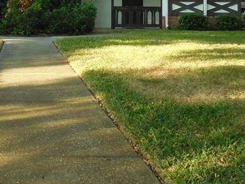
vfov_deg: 21.0
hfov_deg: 27.7
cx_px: 36
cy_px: 6
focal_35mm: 68
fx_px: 481
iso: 320
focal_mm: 4.6
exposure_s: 1/250
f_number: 3.5
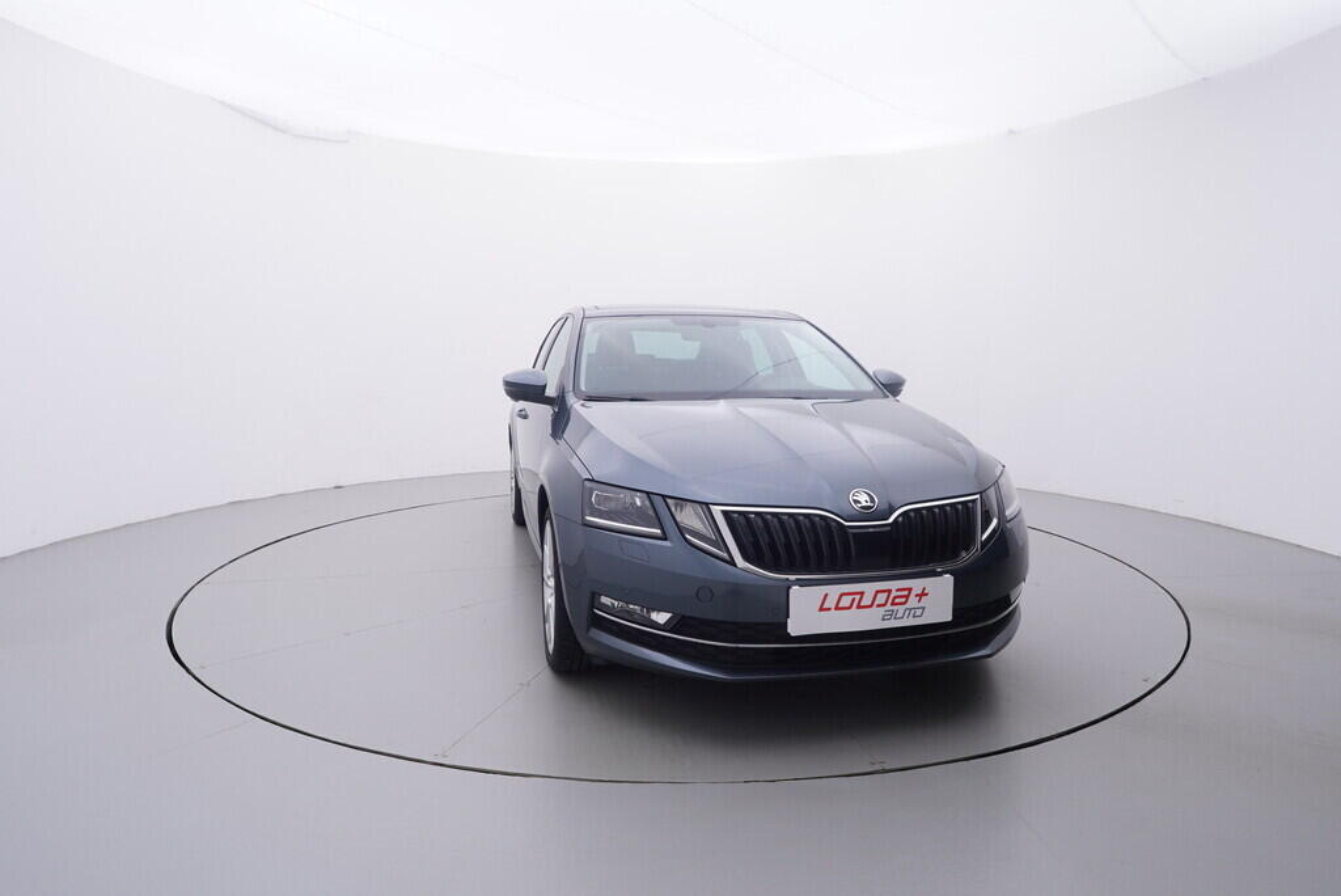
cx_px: 670
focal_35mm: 22
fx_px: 839
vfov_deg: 56.2
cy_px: 448
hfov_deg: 77.3
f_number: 5
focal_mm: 15
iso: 200
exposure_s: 1/80
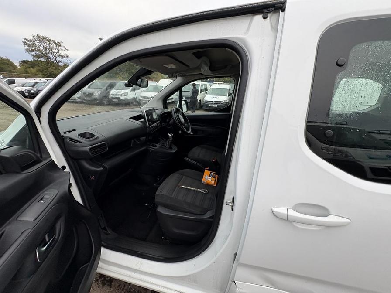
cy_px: 146
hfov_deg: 102.1
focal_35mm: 14
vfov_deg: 85.7
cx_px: 196
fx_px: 158
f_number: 2.2
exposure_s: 1/192
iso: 40
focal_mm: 2.22
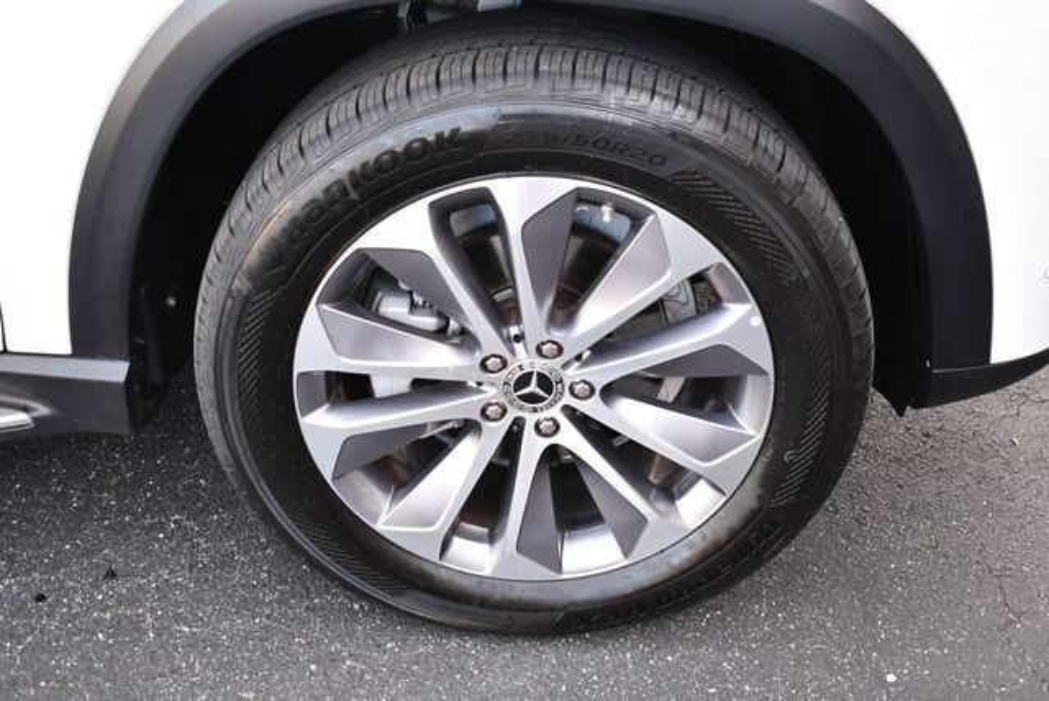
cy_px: 350
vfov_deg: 32.0
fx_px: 1225
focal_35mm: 42
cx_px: 524
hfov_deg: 46.4
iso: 560
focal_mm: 21
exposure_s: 1/250
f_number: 3.8
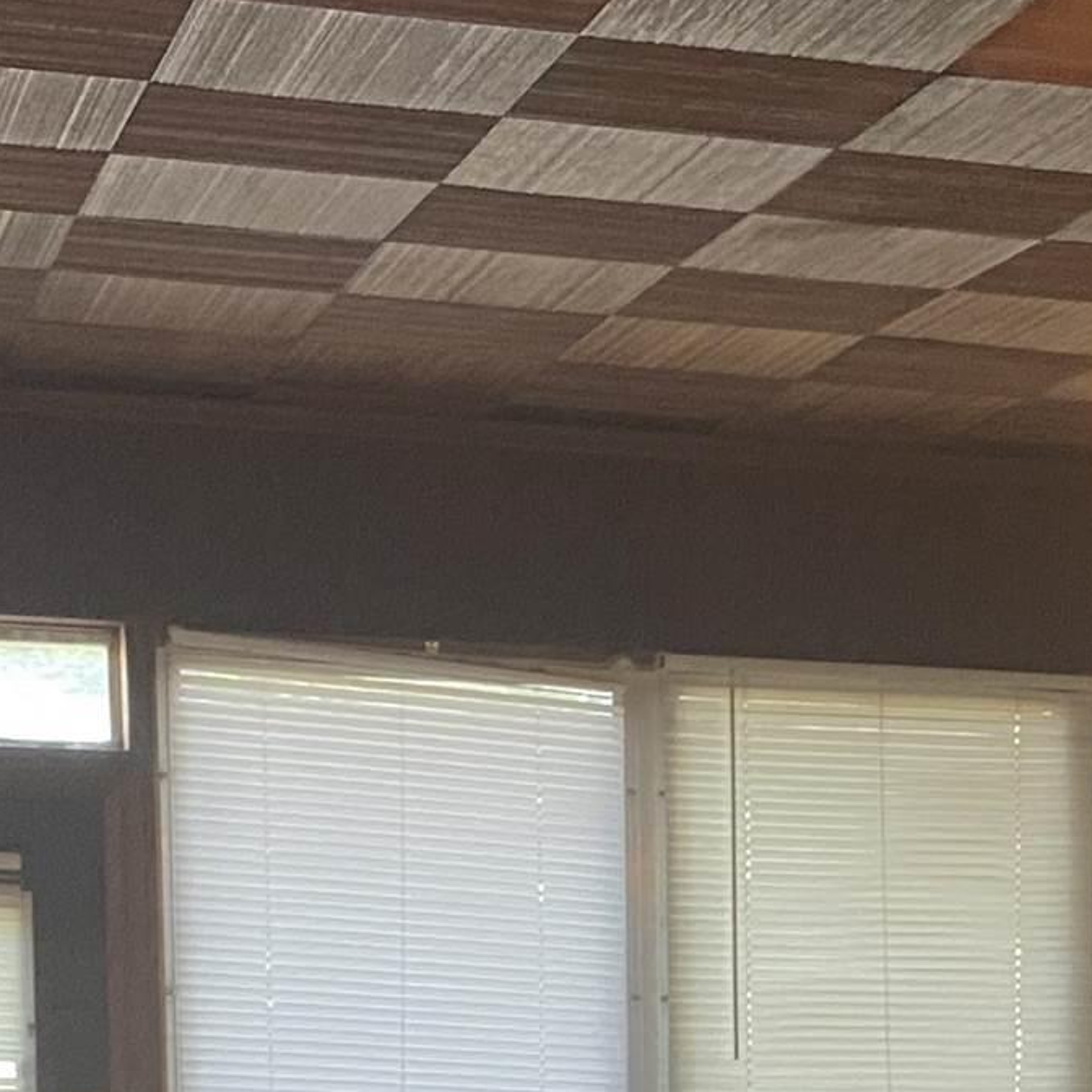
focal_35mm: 105
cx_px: 1242
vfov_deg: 15.7
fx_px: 3747
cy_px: 1474
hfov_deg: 16.0
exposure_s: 1/60
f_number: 1.8
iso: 200
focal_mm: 4.25
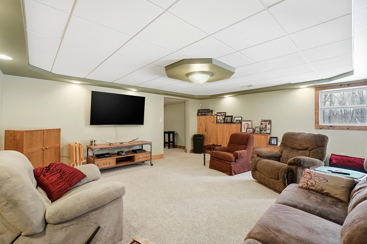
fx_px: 153
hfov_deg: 100.4
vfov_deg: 77.2
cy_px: 122
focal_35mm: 15
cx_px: 184
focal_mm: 10
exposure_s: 1/60
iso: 100
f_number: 4.5
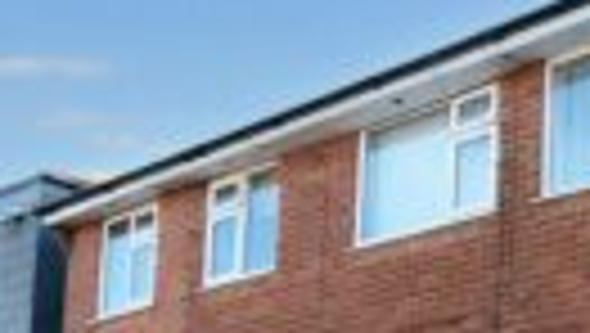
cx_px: 649
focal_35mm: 69
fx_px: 1081
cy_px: 486
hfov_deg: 27.9
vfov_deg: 16.2
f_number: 5.6
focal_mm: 10
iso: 4000
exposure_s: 1/4400
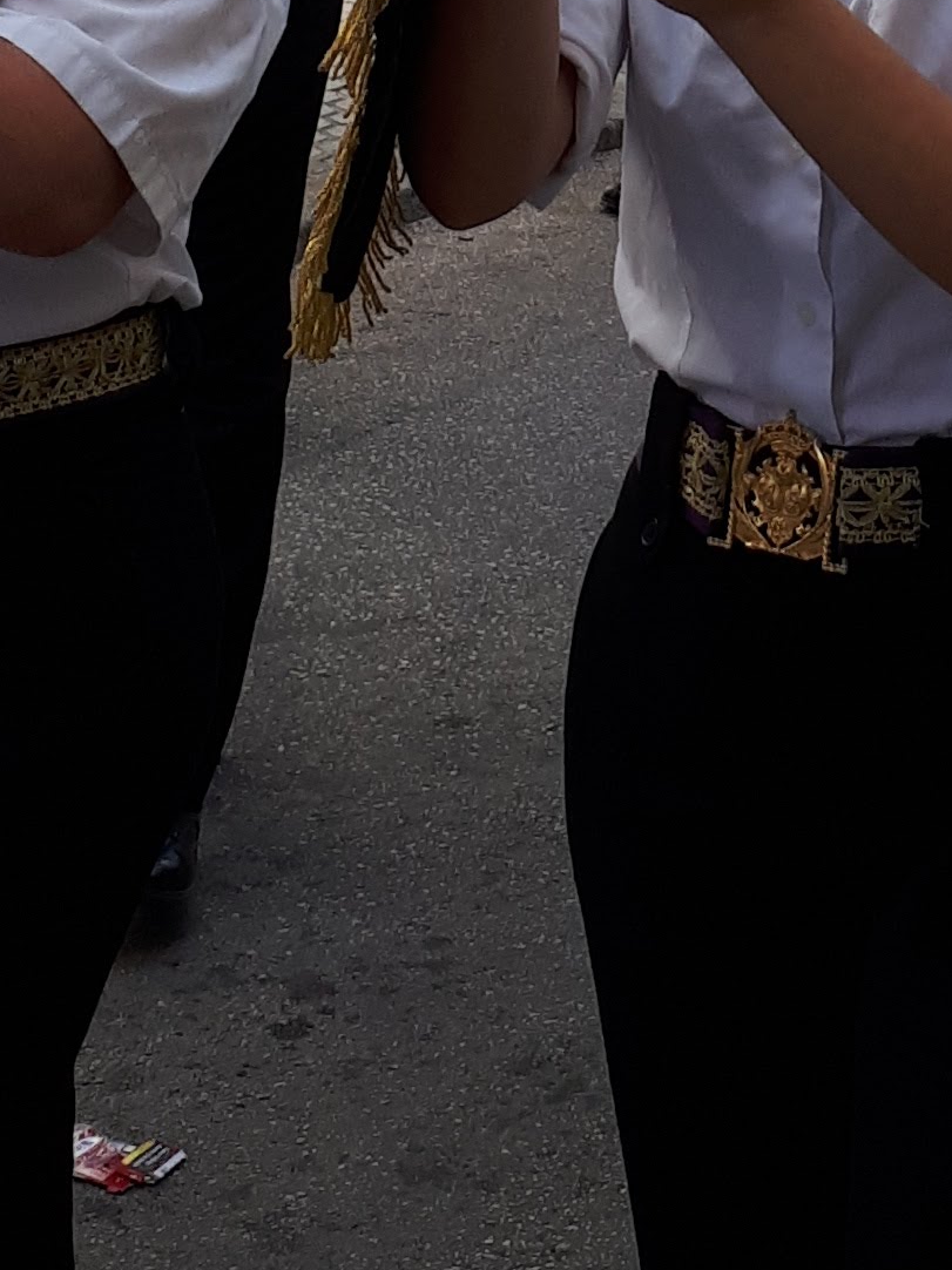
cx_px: 939
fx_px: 4219
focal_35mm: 115
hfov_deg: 12.7
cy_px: -374
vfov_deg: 16.2
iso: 40
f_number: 1.9
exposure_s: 1/525
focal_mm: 3.6
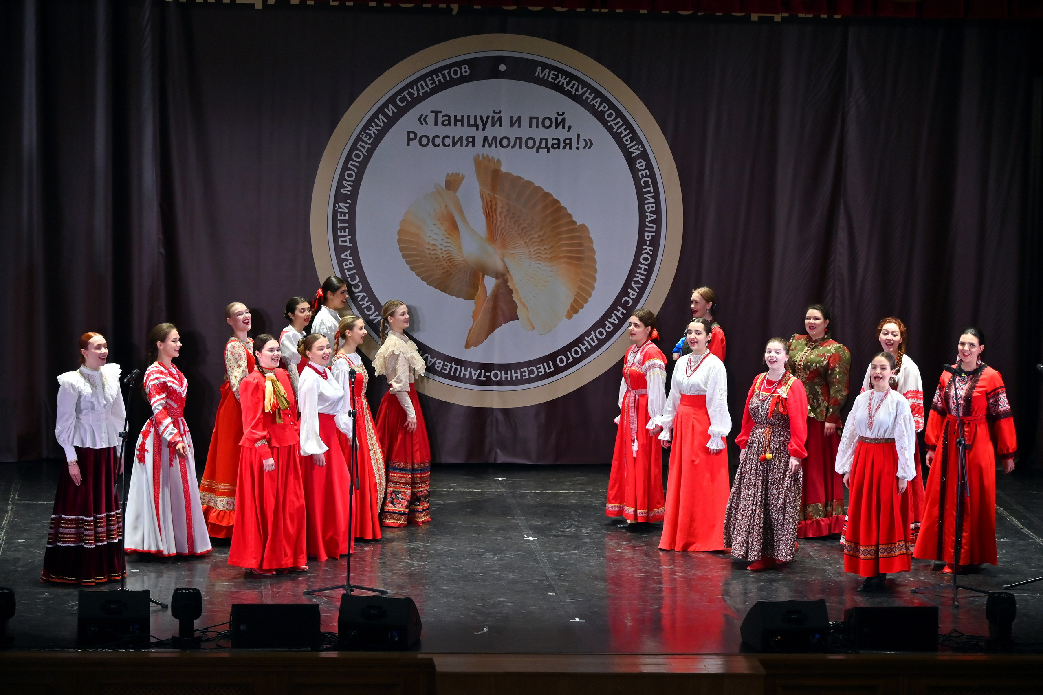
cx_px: 522
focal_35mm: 105
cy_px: 348
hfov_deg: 19.5
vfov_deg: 13.0
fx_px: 3042
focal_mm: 70
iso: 400
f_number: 5.6
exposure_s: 1/125
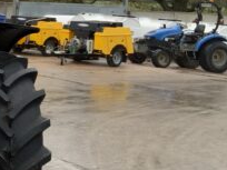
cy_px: 38
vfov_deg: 16.1
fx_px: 597
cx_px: -92
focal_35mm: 91
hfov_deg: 19.4
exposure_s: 1/60
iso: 50
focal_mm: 3
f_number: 1.8
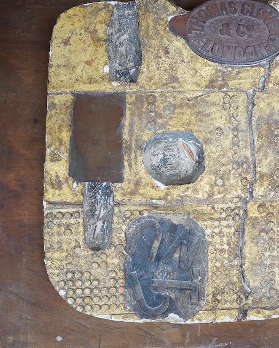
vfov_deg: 29.6
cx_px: 200
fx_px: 660
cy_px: 174
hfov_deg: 23.7
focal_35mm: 64
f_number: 4
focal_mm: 30
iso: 2500
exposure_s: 1/250
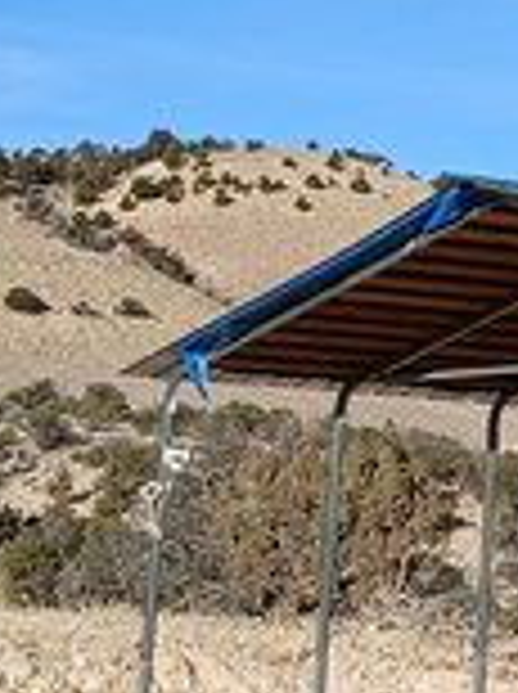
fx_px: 2601
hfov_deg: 10.8
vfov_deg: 15.0
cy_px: 27
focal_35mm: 130
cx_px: 865
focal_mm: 3.98
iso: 20
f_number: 1.8
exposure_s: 1/524
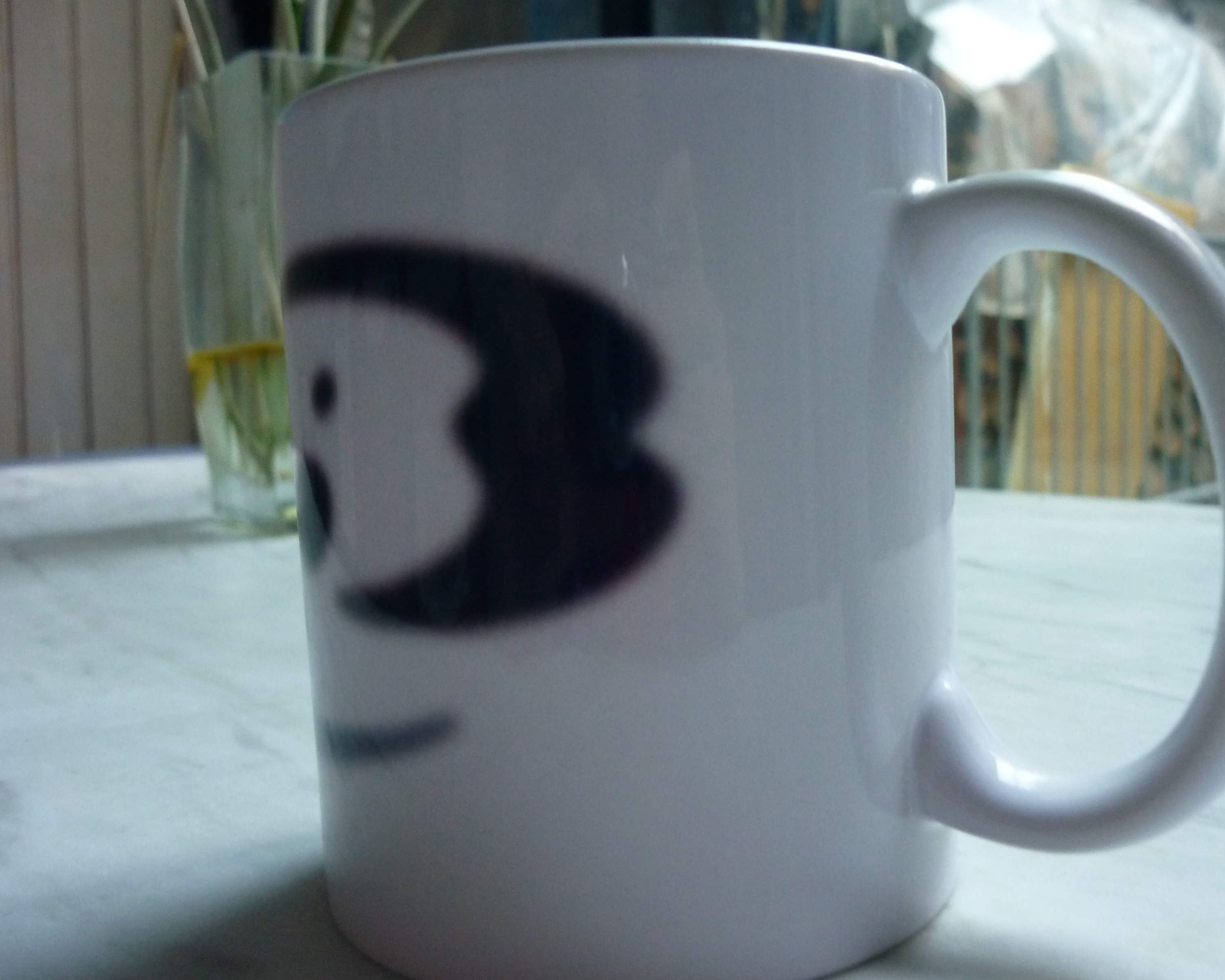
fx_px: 1269
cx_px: 665
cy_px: 497
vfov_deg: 42.2
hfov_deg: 51.5
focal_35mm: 35
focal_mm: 5.5
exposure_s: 1/30
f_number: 2.8
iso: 320
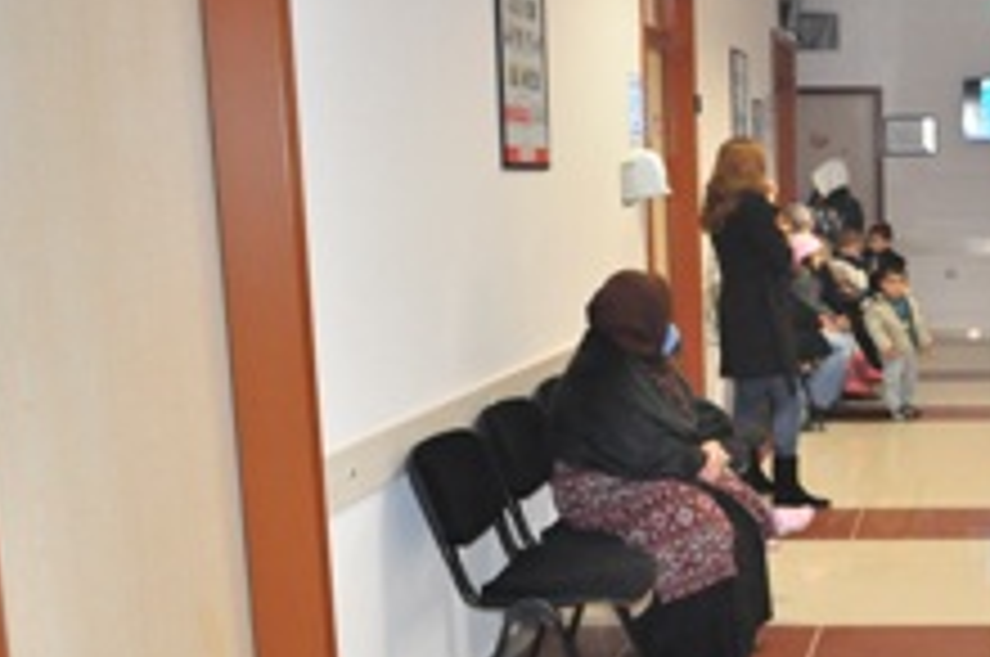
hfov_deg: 33.3
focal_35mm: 55
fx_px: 1510
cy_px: 416
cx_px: 981
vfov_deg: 24.5
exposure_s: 1/100
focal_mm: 18
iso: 1600
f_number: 5
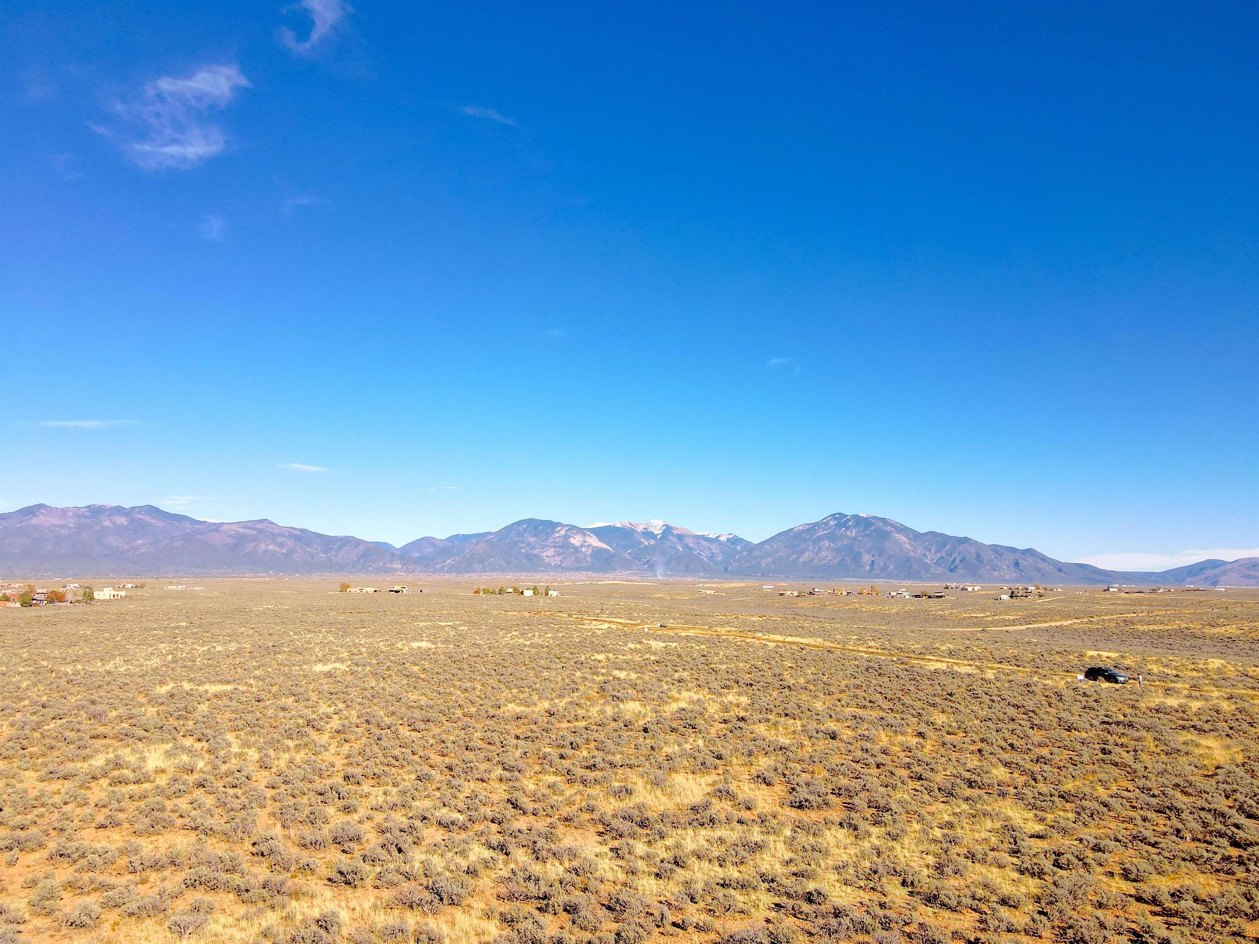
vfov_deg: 56.8
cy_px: 472
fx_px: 873
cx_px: 630
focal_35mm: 24
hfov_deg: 71.6
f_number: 2.8
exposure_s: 1/40
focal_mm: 4.5
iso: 100
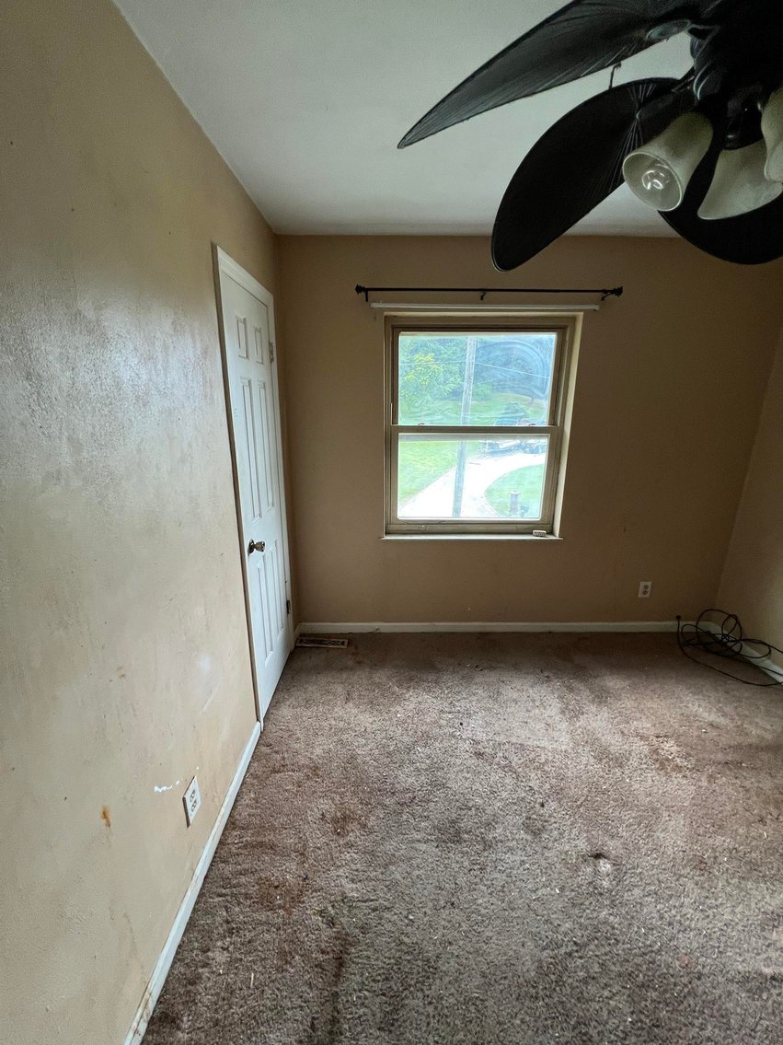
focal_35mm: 13
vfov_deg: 106.2
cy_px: 522
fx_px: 392
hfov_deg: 89.9
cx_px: 392
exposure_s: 1/99
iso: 100
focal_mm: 1.57
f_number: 1.8
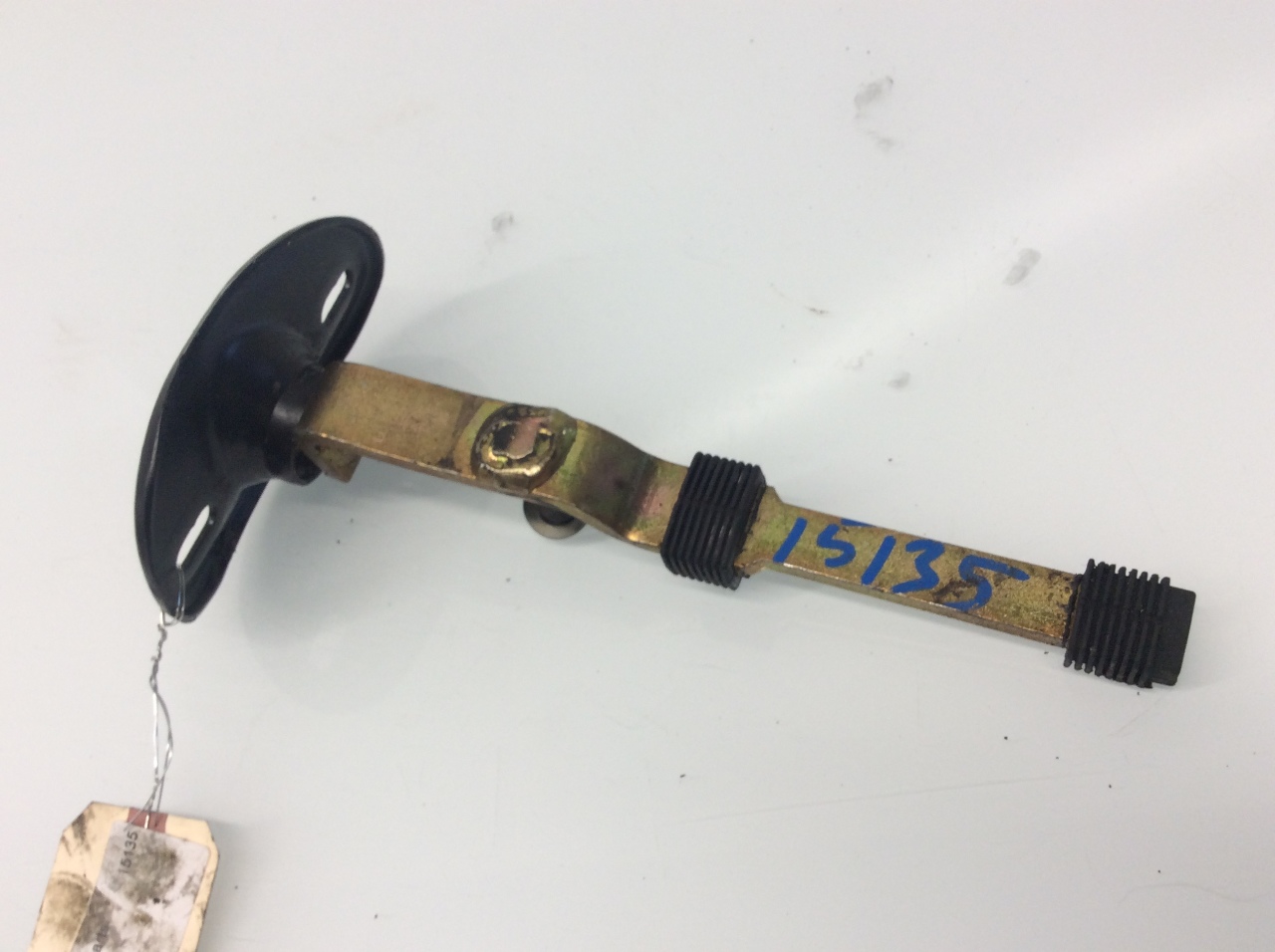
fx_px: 1177
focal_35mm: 32
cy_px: 476
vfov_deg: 44.1
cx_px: 638
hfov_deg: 56.9
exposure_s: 1/60
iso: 32
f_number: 2.4
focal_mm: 3.3
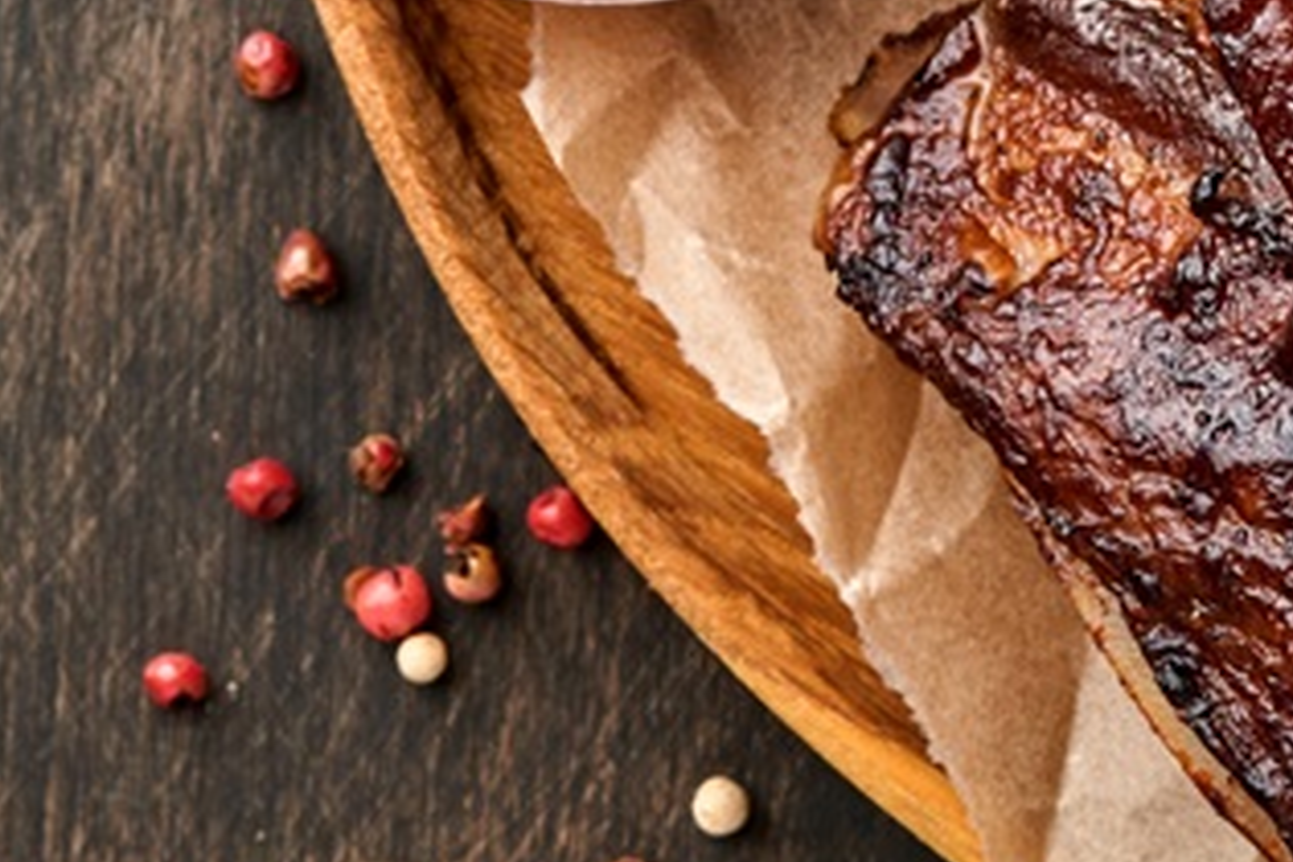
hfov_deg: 7.2
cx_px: 1260
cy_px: -218
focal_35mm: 286
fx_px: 10271
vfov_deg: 4.8
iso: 160
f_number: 11
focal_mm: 60
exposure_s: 1/160
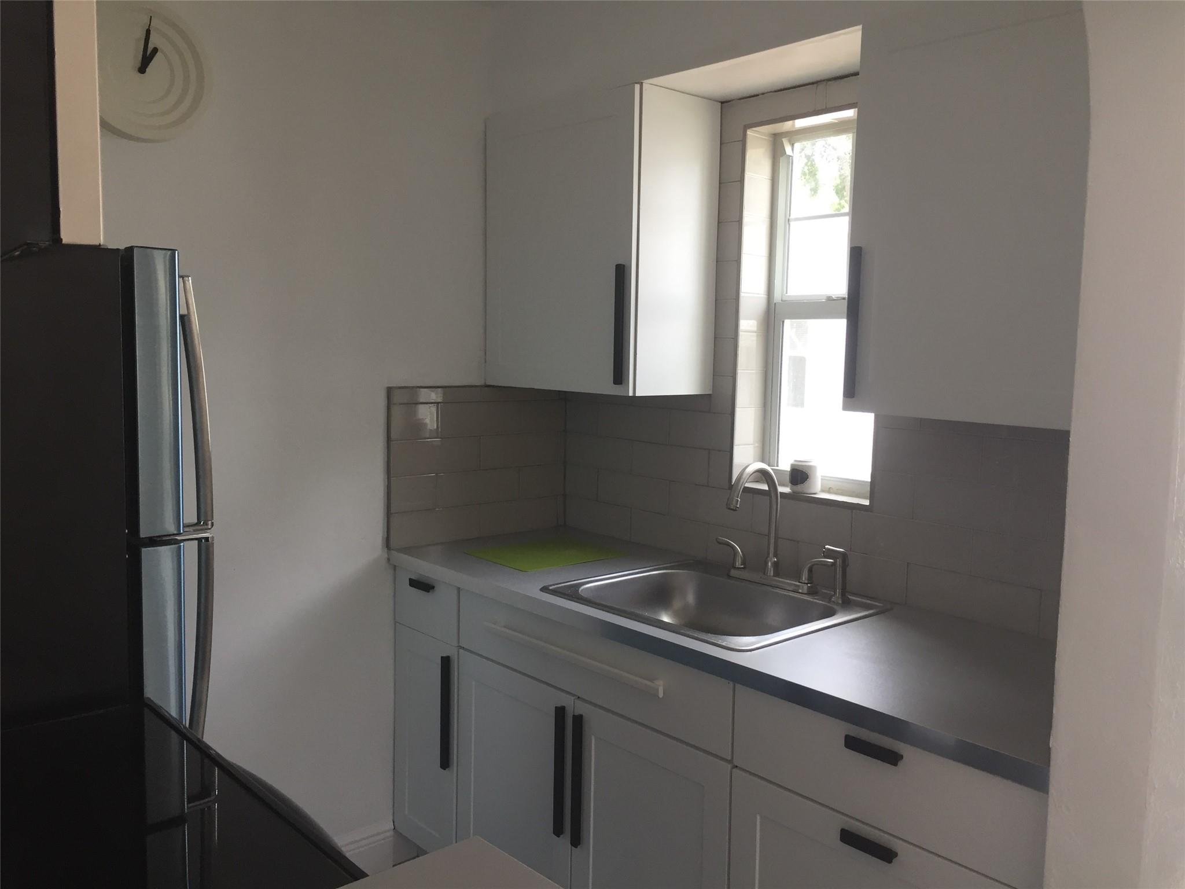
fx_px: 993
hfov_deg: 61.7
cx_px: 592
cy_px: 444
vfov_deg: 48.2
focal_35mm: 29
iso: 32
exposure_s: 1/40
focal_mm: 4.15
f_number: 2.2
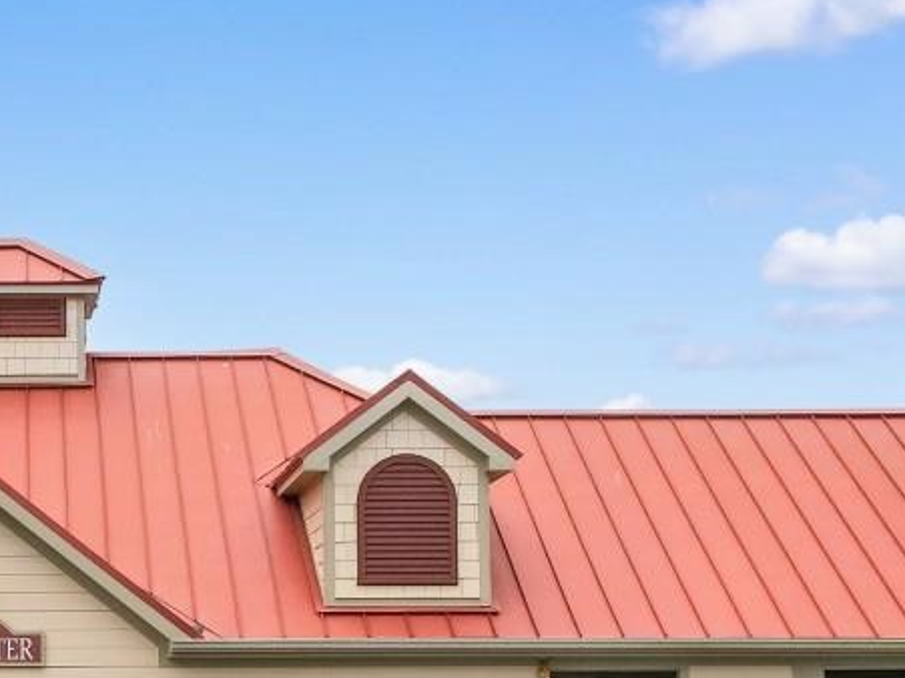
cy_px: 722
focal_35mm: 76
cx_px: -30
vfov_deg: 18.7
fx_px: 1986
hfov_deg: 24.3
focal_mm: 8.38
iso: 150
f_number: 2.8
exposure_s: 1/500
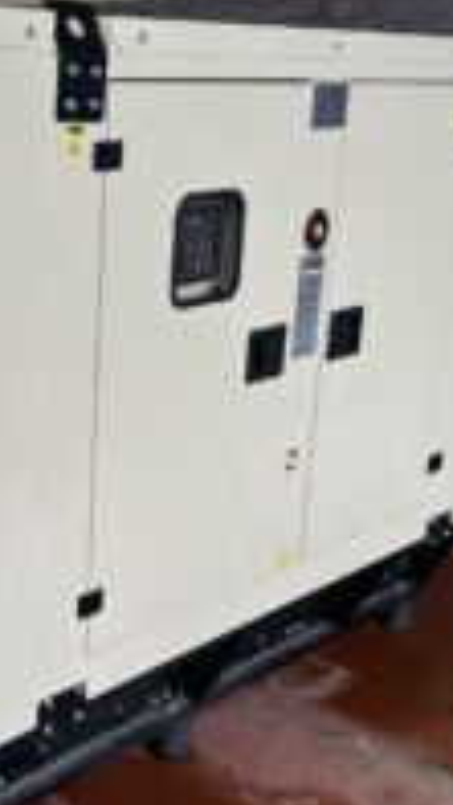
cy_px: 462
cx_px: -41
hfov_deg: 21.5
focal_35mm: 53
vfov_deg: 39.1
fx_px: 1130
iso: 125
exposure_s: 1/100
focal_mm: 6.86
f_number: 1.78
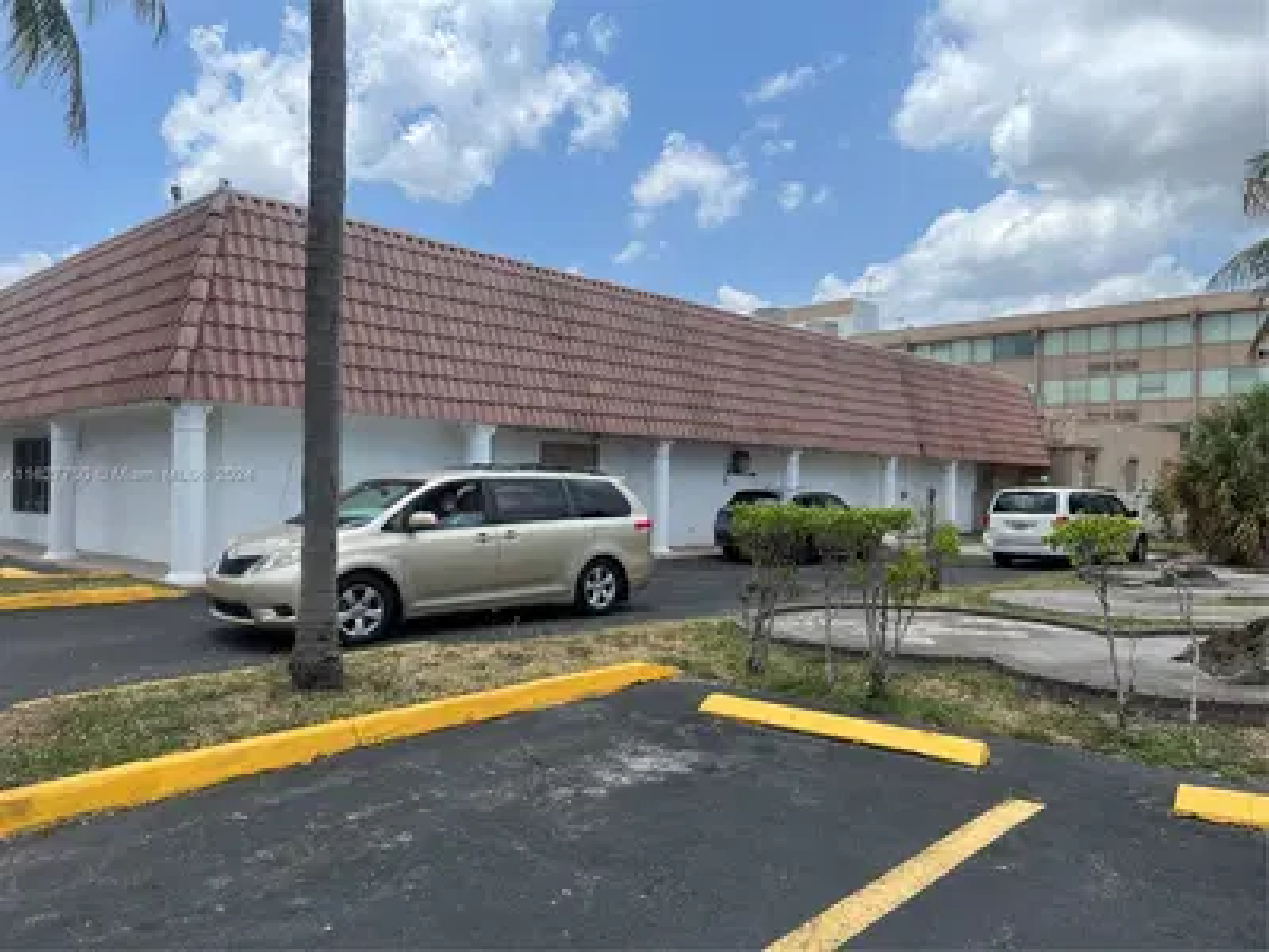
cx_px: 634
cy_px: 476
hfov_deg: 67.3
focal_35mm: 26
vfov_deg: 53.1
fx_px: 953
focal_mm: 5.7
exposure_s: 1/4630
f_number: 1.5
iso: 50
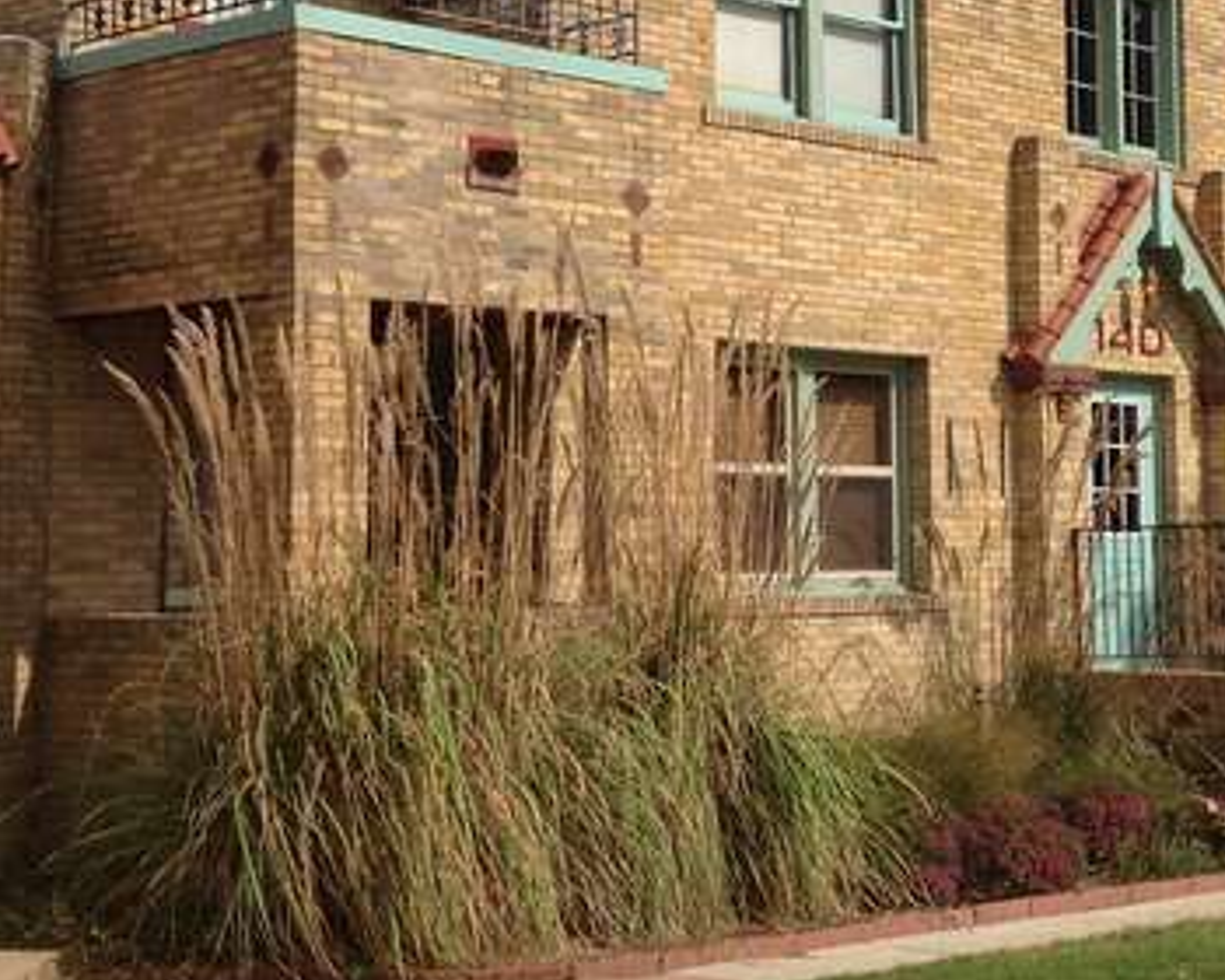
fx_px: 2828
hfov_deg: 24.0
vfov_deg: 19.6
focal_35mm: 78
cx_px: 1004
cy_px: 273
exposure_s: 1/2160
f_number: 2.4
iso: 50
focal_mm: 4.28
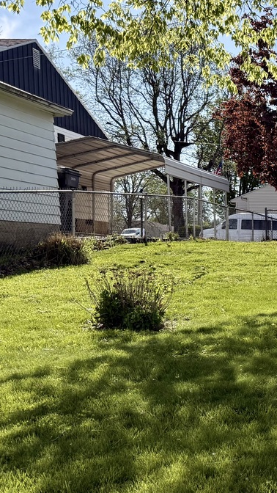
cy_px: 296
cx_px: 476
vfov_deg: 37.1
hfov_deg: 17.8
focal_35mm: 56
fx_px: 731
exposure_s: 1/3953
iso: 100
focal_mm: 6.76
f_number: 1.78
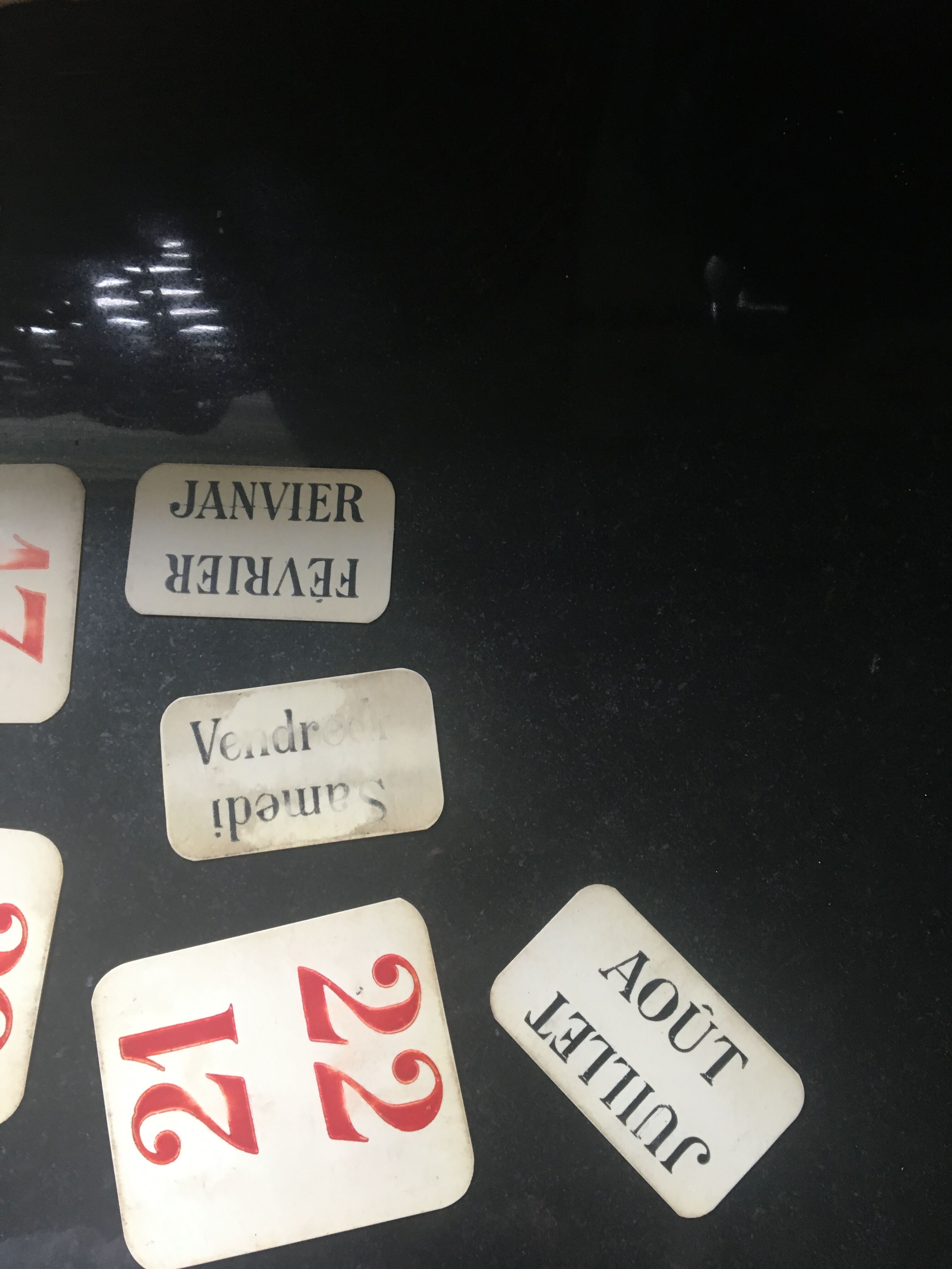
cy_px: 634
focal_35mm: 29
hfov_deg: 48.2
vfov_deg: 61.7
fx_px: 1063
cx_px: 476
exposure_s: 1/33
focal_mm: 4.15
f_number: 2.2
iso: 125
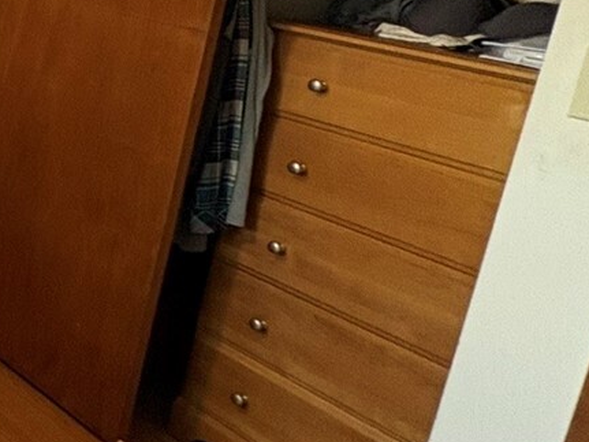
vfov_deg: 26.7
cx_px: -471
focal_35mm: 52
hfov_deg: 22.1
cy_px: 12
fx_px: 885
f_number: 2.2
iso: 250
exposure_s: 1/60
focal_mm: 2.22
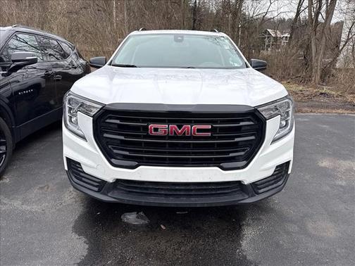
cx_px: 178
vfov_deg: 56.8
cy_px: 133
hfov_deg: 71.6
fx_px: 246
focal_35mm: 24
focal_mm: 6.76
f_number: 1.78
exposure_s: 1/1689
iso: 80
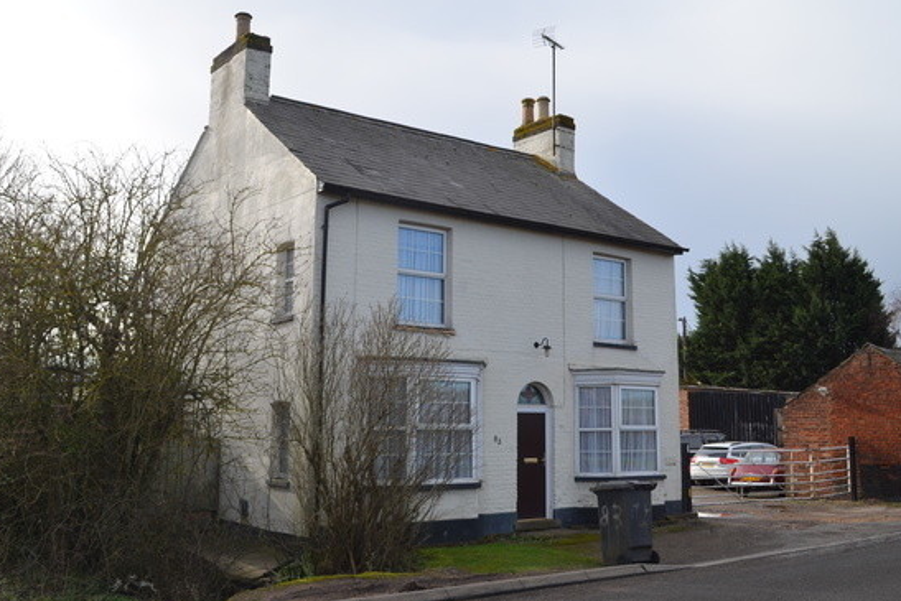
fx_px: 876
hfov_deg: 54.4
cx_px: 430
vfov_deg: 37.8
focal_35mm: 35
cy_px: 276
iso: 110
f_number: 8
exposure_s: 1/250
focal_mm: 20
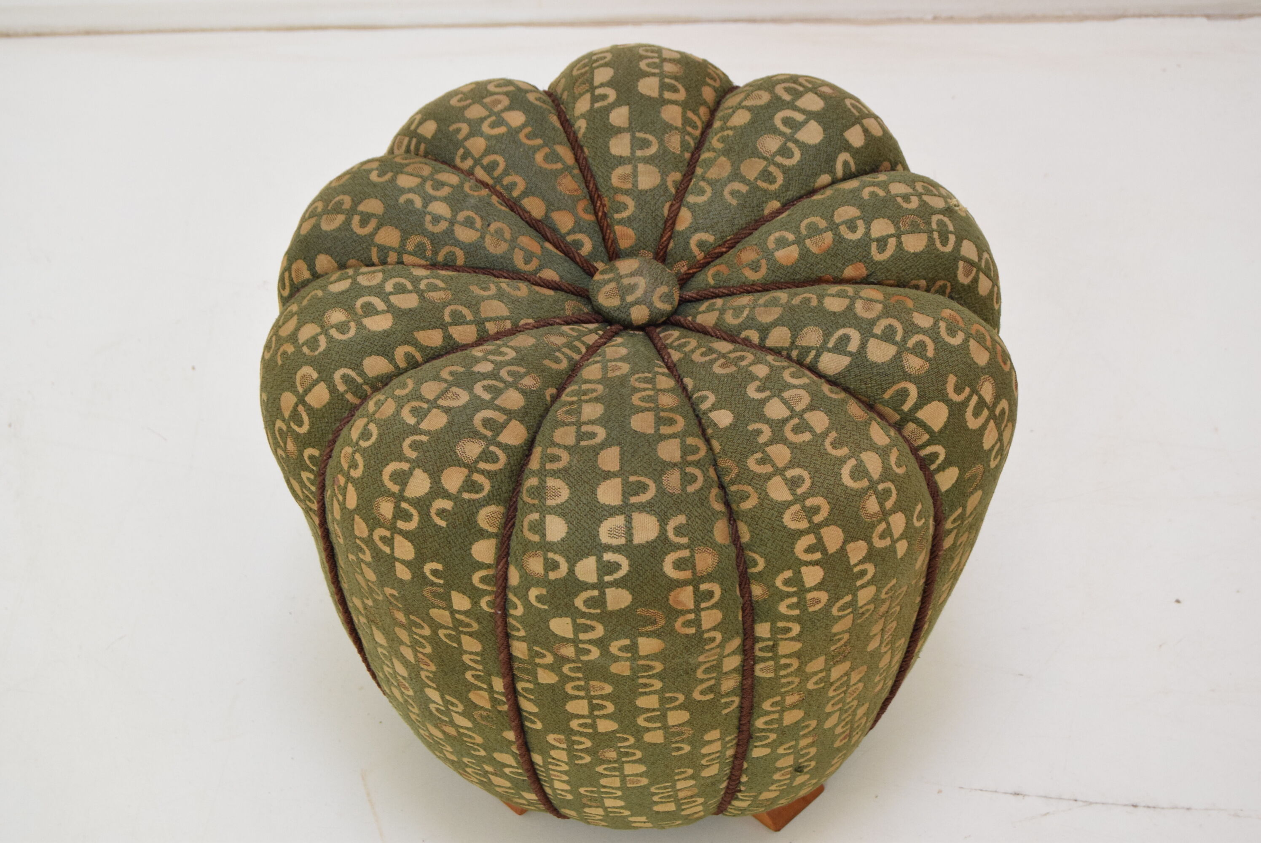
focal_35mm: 75
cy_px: 422
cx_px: 630
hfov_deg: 27.0
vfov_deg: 18.2
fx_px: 2629
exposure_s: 1/200
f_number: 7.1
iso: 1600
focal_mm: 50
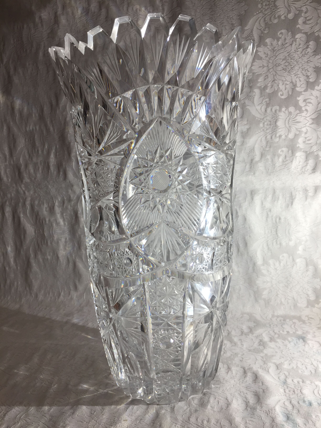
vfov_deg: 61.7
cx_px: 160
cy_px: 214
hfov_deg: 48.2
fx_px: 359
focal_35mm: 29
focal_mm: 4.15
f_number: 2.2
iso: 32
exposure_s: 1/100
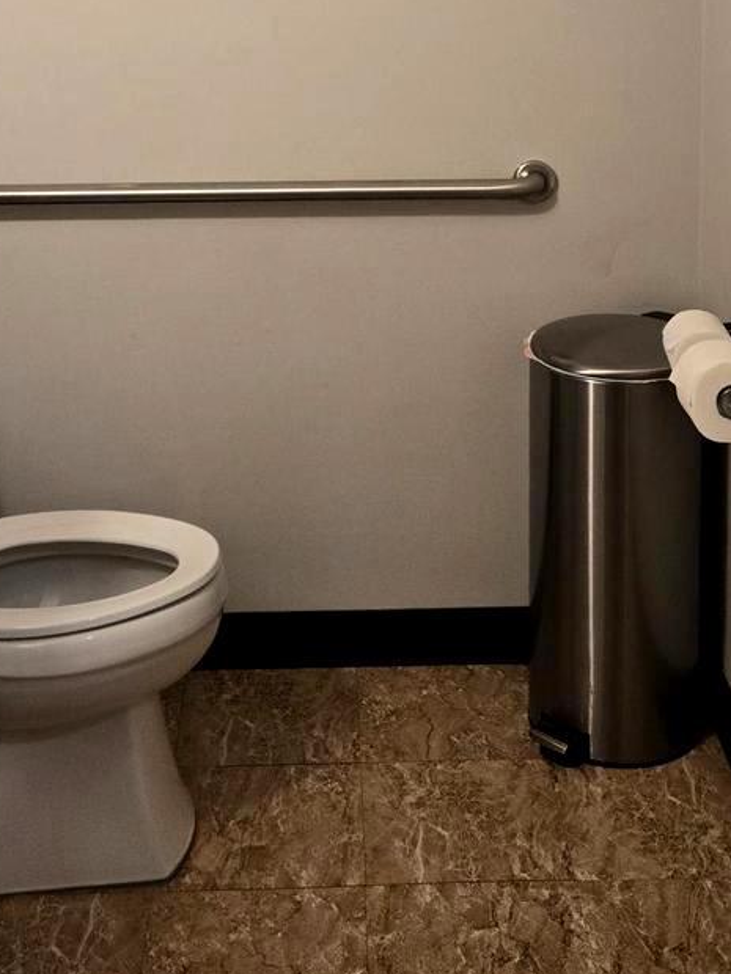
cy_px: 16
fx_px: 1605
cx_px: 404
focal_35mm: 57
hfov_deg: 25.6
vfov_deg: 31.4
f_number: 1.8
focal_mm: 5.4
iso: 250
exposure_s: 1/120
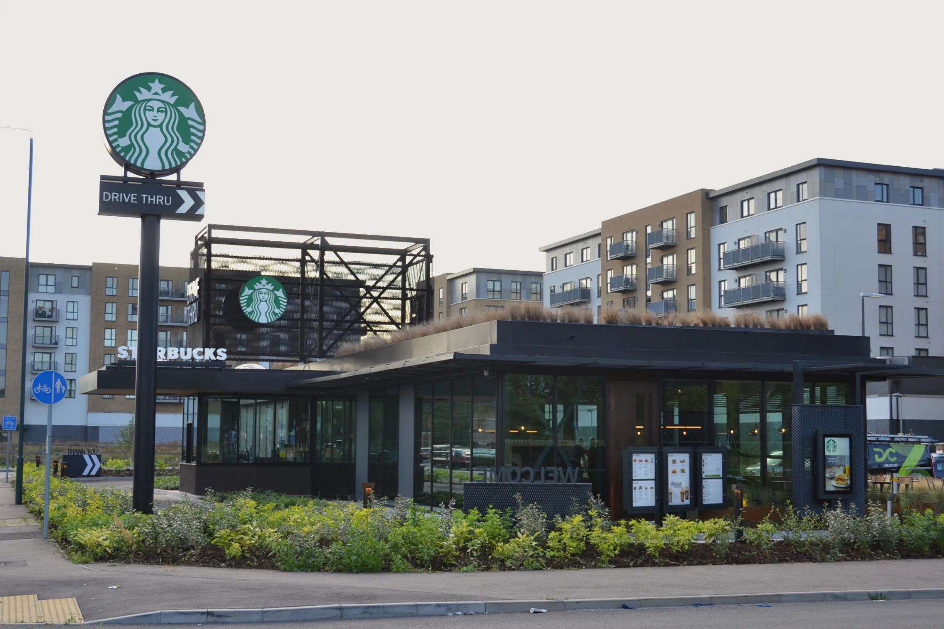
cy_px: 314
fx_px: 1259
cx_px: 472
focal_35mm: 48
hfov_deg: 41.1
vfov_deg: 28.1
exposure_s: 1/160
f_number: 6.3
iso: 100
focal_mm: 32
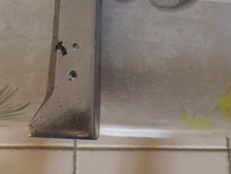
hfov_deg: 25.2
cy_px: -33
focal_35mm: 77
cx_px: 73
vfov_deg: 18.2
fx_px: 514
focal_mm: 4.3
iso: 400
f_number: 3
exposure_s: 1/30
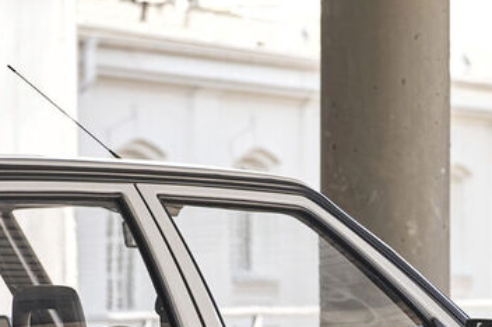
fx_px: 3727
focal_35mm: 273
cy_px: 387
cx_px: 183
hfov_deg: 7.5
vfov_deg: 5.0
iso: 100
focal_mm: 50
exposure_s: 1/250
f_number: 2.5
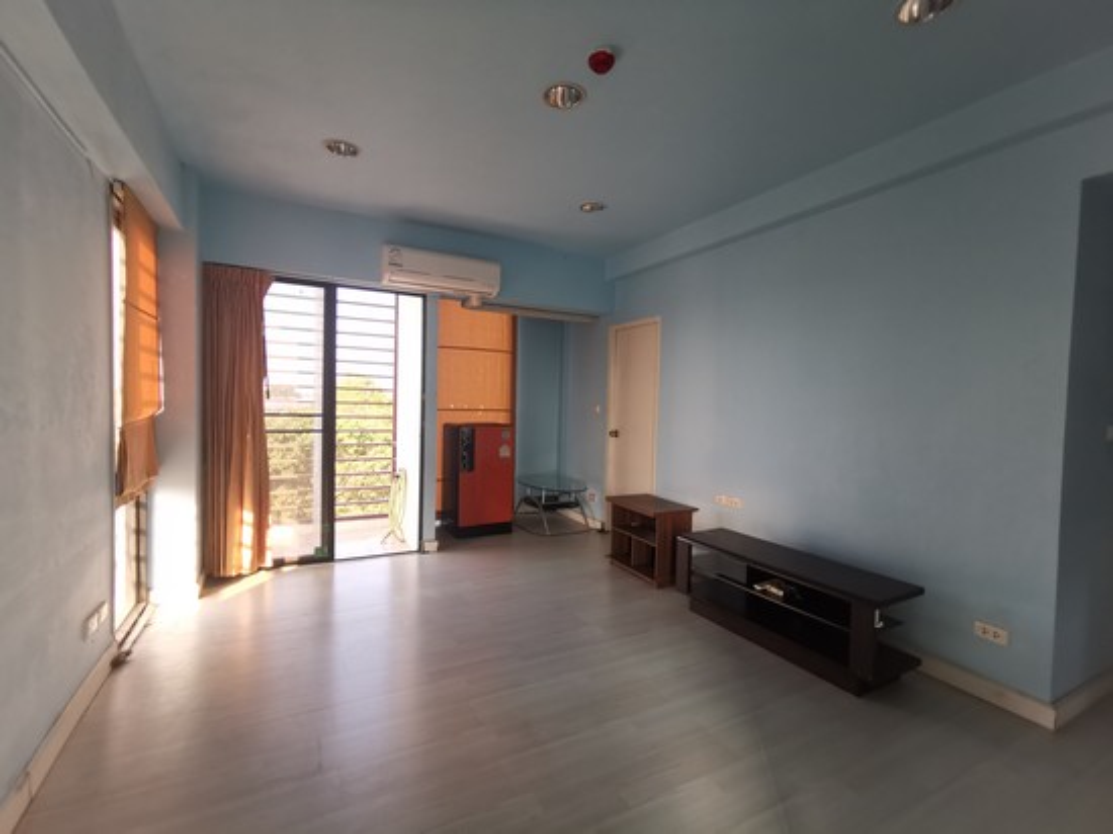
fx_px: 514
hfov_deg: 94.5
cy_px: 417
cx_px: 556
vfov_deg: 78.1
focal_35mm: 16
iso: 125
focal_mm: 2.35
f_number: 2.2
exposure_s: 1/100
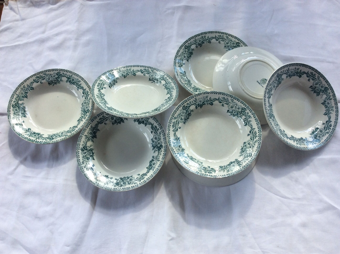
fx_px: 314
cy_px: 127
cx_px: 170
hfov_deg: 56.9
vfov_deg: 44.1
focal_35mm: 32
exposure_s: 1/169
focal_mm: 3.3
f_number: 2.4
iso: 32
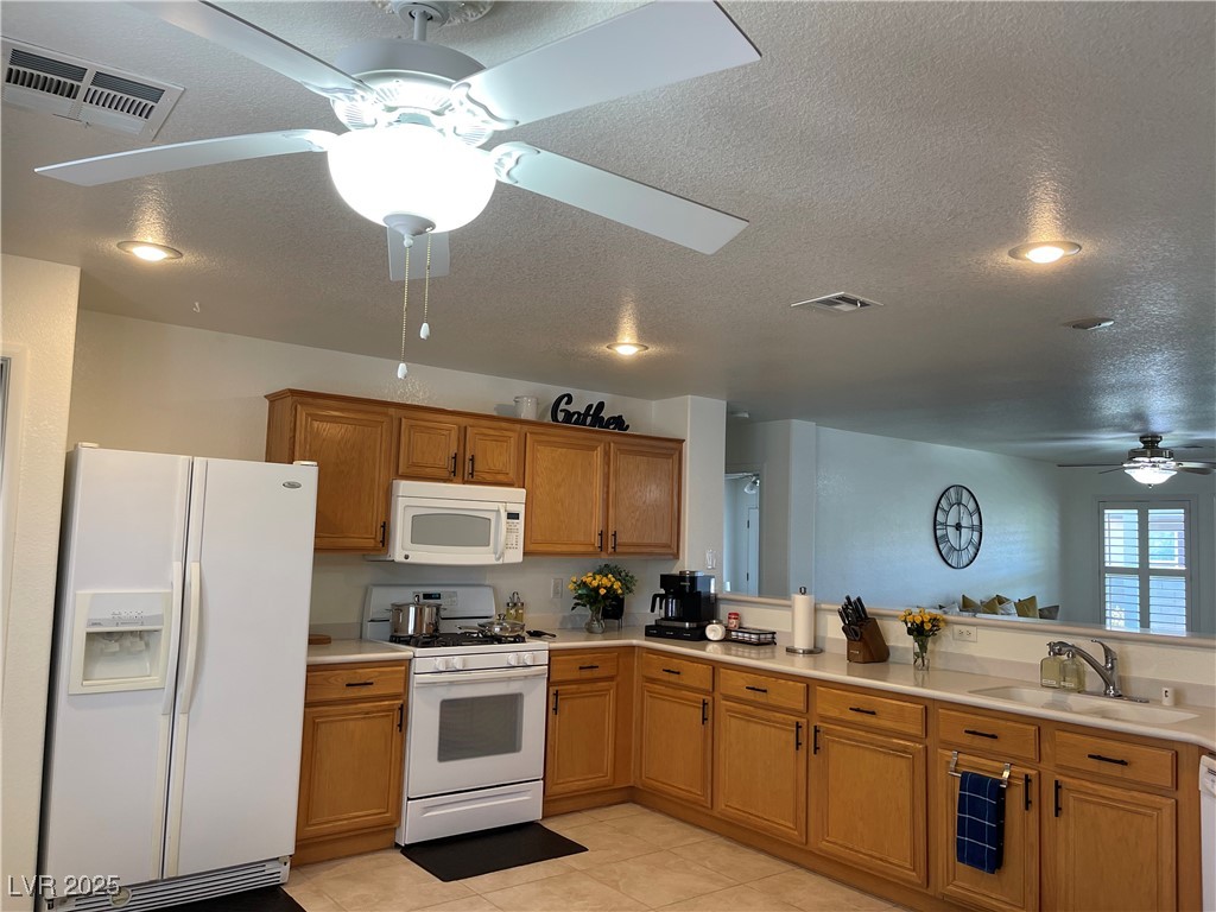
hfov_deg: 67.3
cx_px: 608
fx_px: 913
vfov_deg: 53.1
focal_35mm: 26
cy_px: 456
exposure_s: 1/120
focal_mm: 5.1
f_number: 1.6
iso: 125
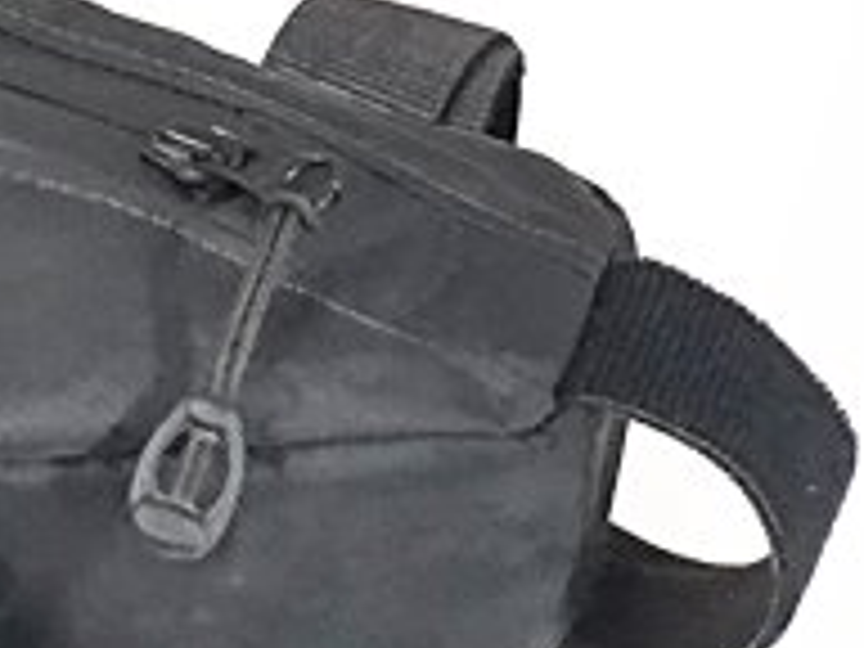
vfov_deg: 6.8
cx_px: -868
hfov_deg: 8.6
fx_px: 5416
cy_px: -176
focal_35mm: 217
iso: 160
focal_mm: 6
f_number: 2.4
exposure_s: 1/25
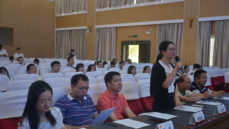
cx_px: 115
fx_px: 261
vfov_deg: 27.6
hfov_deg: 47.4
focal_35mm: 43
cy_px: 78
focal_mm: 40
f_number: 4.2
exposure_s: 1/30
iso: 200
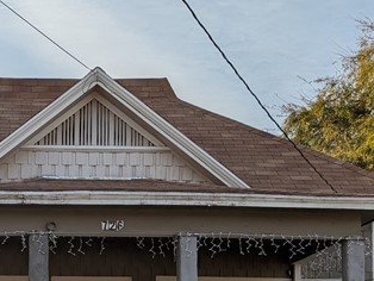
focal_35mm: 78
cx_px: 1
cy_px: 321
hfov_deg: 23.9
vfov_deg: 18.1
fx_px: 843
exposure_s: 1/968
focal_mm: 6.9
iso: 18
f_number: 1.68
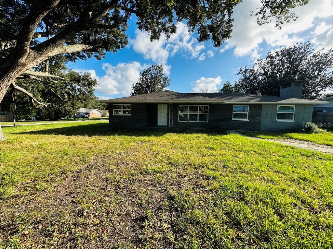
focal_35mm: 14
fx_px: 135
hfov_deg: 102.1
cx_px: 166
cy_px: 124
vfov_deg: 85.7
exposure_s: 1/1033
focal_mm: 2.22
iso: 50
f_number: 2.2
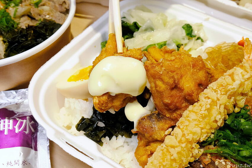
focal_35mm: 29
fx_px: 203
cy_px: 84
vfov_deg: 44.9
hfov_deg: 63.7
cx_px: 126
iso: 1600
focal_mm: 19.6
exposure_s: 1/160
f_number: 7.1
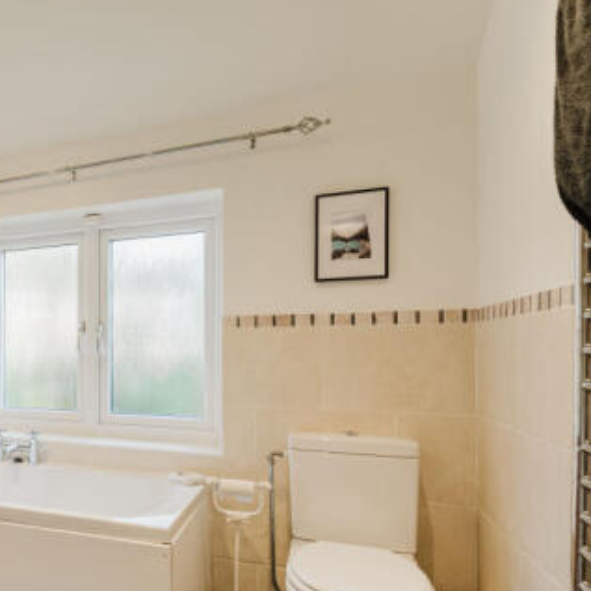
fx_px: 541
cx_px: 17
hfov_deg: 48.5
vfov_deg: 56.9
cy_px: 352
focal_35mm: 28
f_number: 8
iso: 160
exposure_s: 1/10
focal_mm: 16
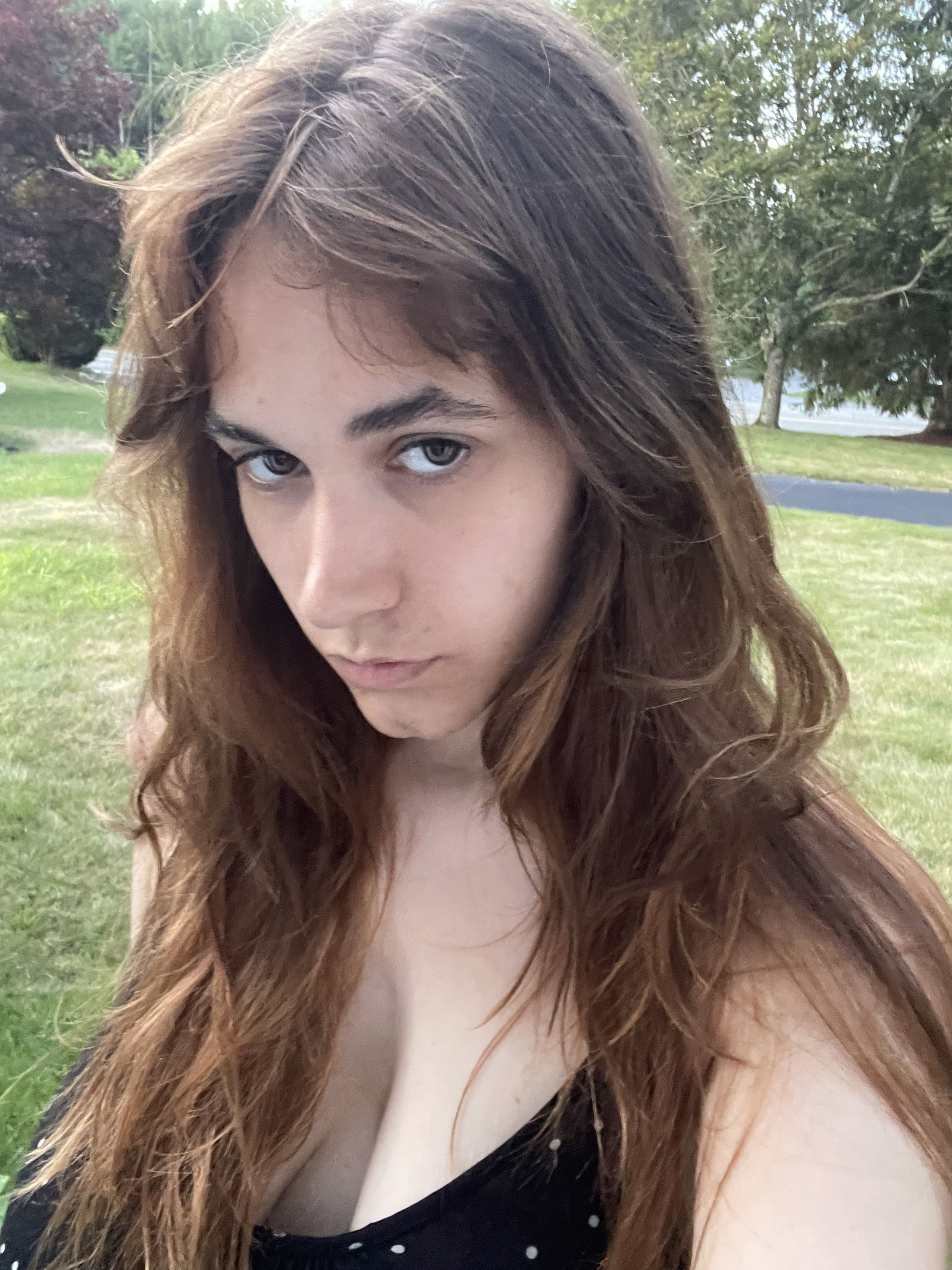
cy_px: 635
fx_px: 1100
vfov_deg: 60.0
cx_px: 476
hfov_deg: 46.8
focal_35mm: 30
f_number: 2.2
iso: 500
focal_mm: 2.71
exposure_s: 1/30
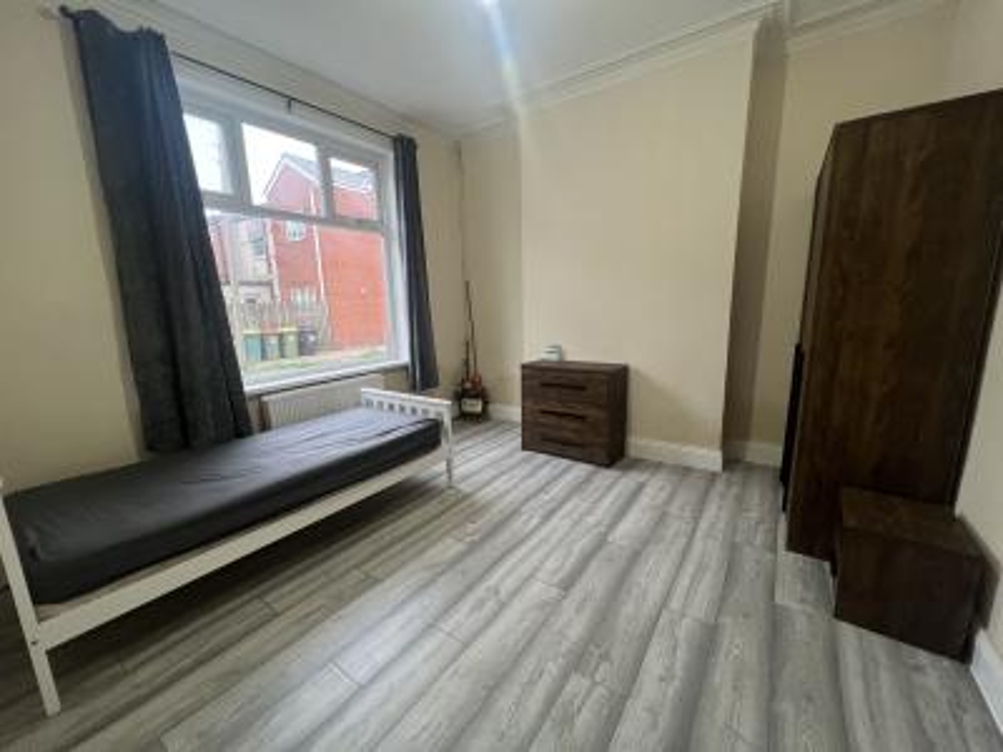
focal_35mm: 13
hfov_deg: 106.2
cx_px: 502
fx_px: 377
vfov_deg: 89.9
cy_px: 376
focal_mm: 1.57
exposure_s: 1/50
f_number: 1.8
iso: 200
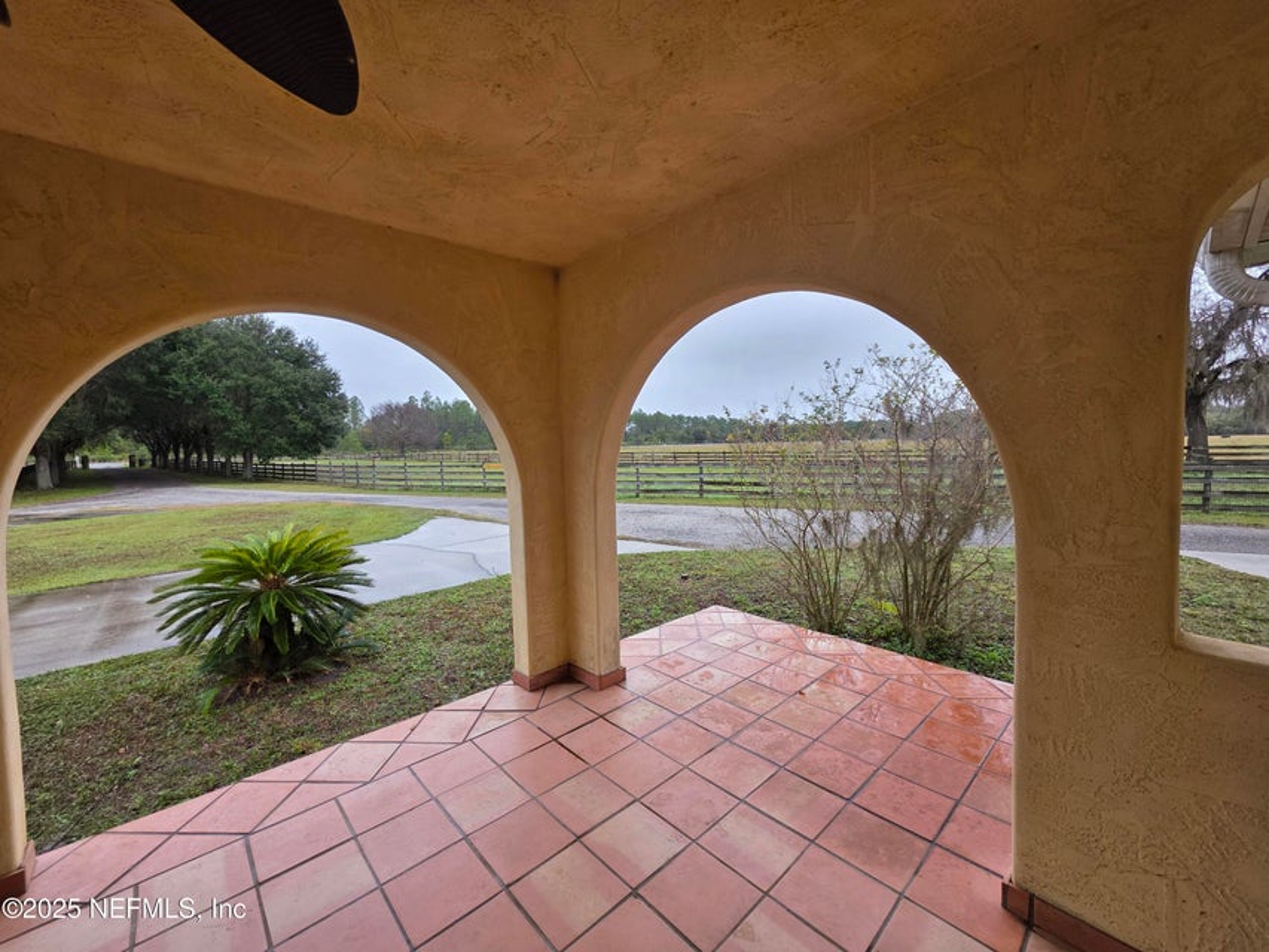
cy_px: 476
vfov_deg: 89.9
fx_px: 477
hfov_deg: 106.2
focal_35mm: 13
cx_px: 634
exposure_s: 1/359
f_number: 1.9
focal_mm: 2.2
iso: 100
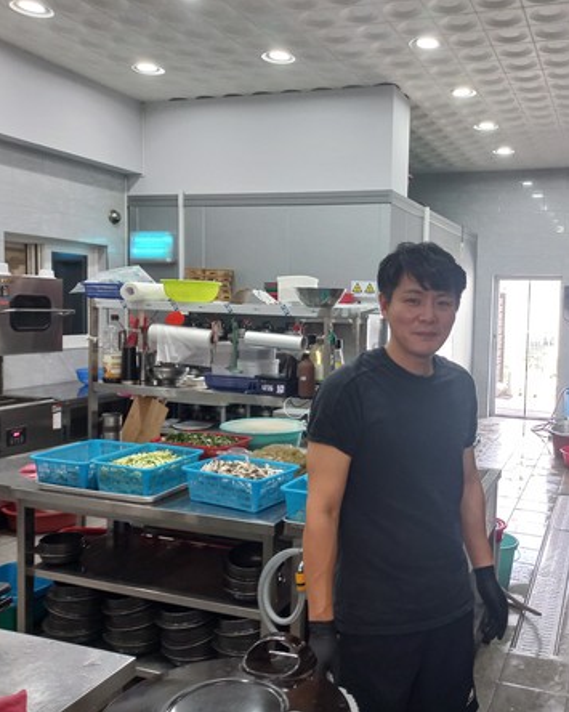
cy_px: 358
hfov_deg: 43.8
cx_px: 389
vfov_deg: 54.2
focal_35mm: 33
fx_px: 695
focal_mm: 4.6
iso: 250
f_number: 1.8
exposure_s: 1/60
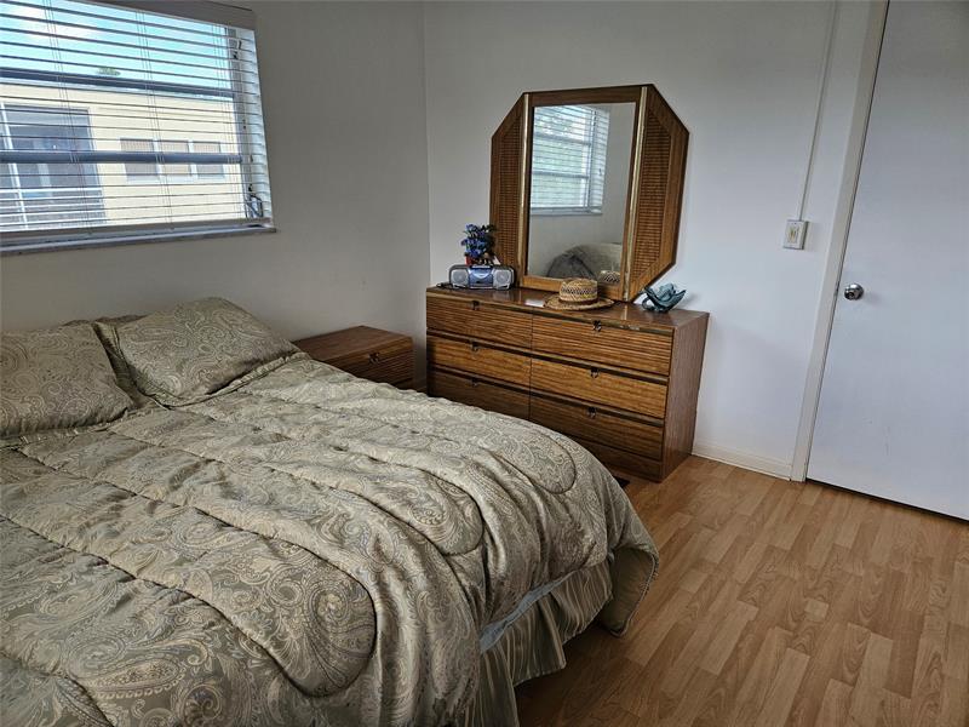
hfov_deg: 73.9
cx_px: 484
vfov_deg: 58.9
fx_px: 644
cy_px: 364
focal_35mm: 23
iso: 200
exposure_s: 1/207
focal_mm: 5.4
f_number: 1.8
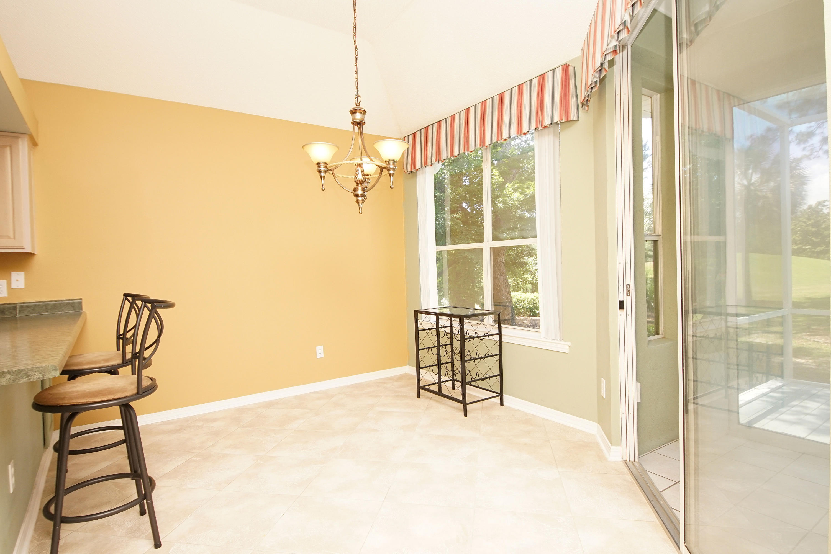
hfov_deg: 90.0
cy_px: 277
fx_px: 416
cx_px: 416
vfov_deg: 67.4
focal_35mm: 18
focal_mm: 12
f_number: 4.5
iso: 800
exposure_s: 1/160
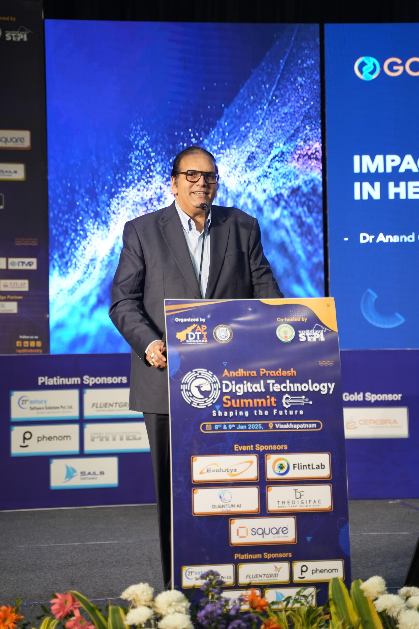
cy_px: 314
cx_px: 210
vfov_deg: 33.4
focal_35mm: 60
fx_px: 1047
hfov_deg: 22.6
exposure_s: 1/125
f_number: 2.8
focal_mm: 60
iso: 1250
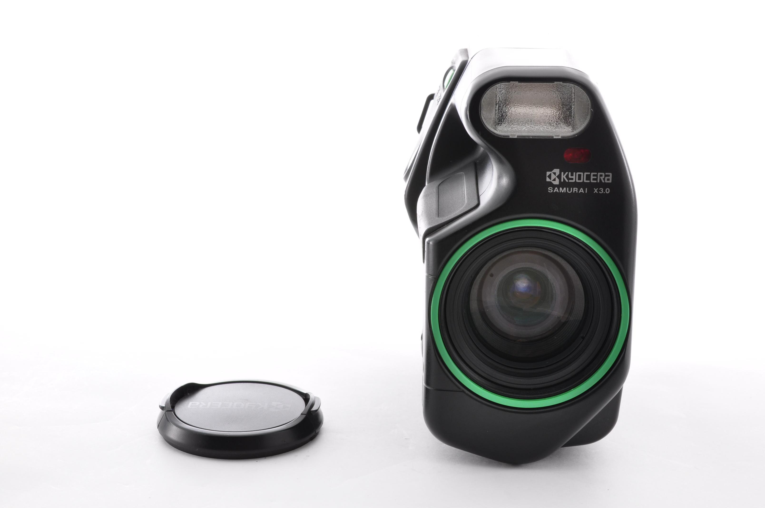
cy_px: 254
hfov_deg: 33.4
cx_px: 382
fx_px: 1273
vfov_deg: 22.6
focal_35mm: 60
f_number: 16
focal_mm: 40
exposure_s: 1/200
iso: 200
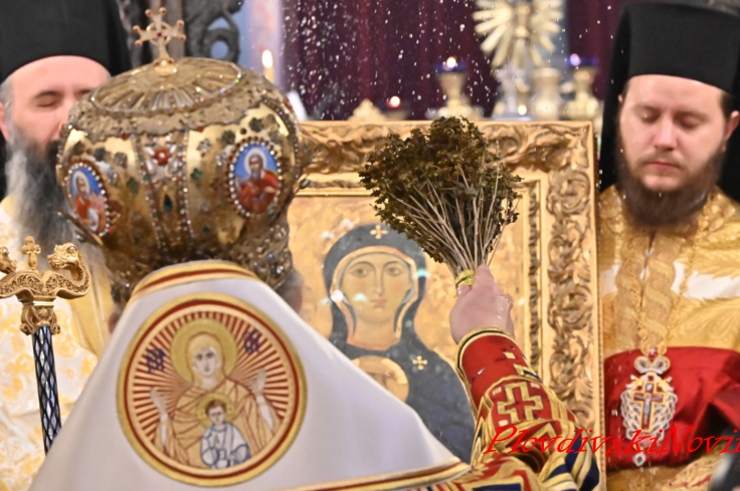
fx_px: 3429
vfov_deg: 8.2
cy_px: 179
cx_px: 369
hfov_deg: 12.3
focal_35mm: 167
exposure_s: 1/400
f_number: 7.1
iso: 10000
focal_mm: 120
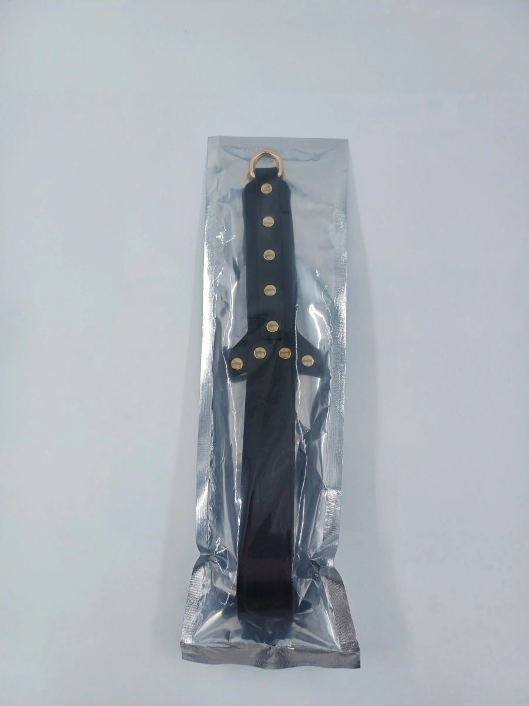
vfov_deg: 69.4
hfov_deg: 54.9
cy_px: 353
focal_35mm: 25
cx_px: 264
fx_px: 509
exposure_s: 1/494
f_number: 1.8
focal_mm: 4.65
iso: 50
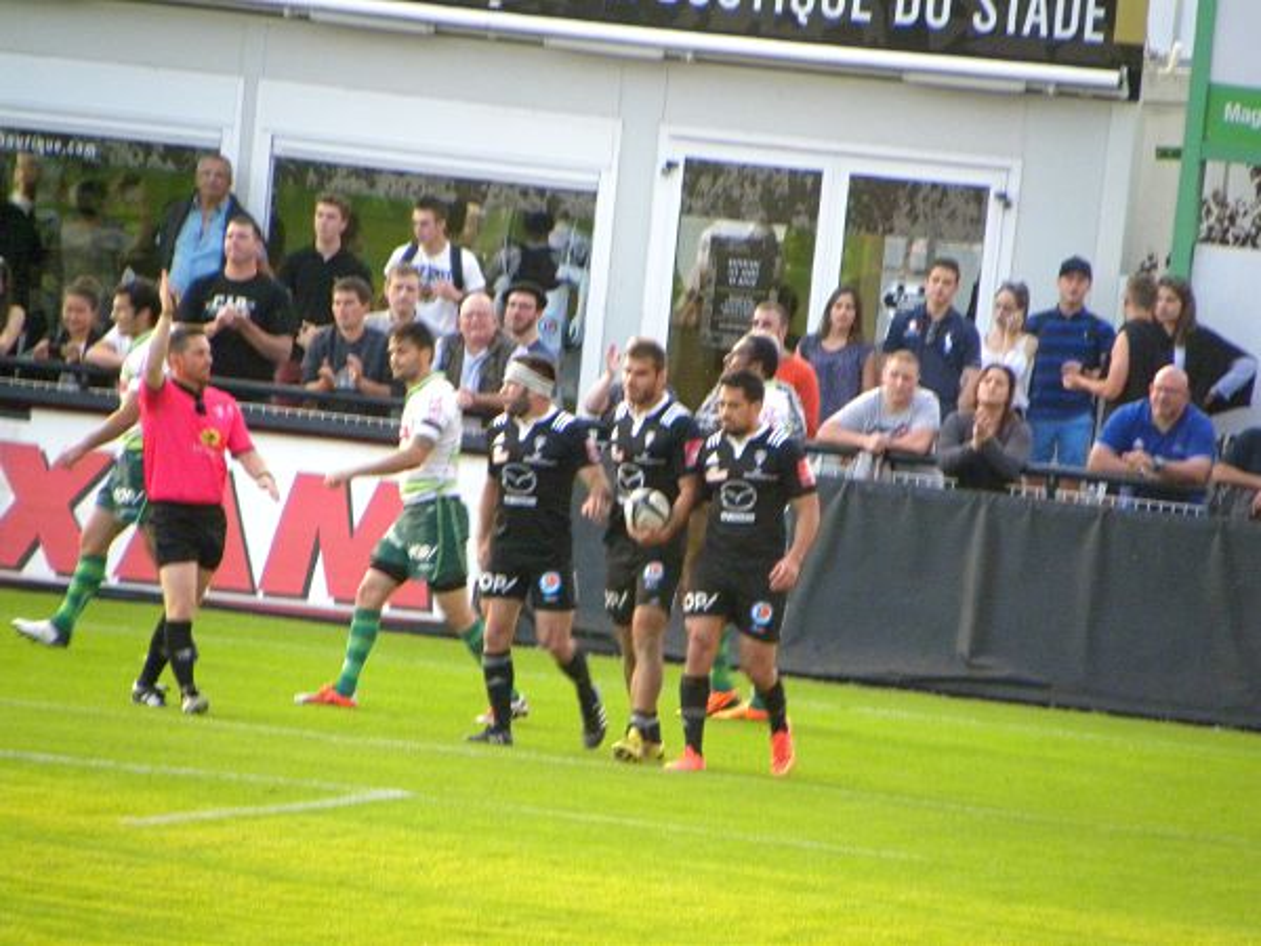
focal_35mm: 624
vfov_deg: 2.4
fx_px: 22731
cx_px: 630
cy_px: 473
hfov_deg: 3.2
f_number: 5
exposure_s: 1/152
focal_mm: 110.4
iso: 533
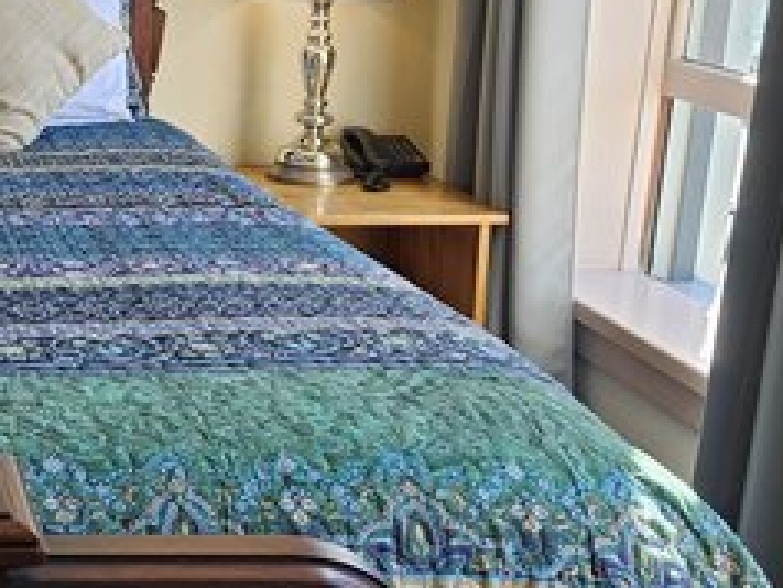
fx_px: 1403
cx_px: -162
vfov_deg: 23.5
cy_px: 165
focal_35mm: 62
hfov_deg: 27.4
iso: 40
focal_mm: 5.4
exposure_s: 1/120
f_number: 1.8
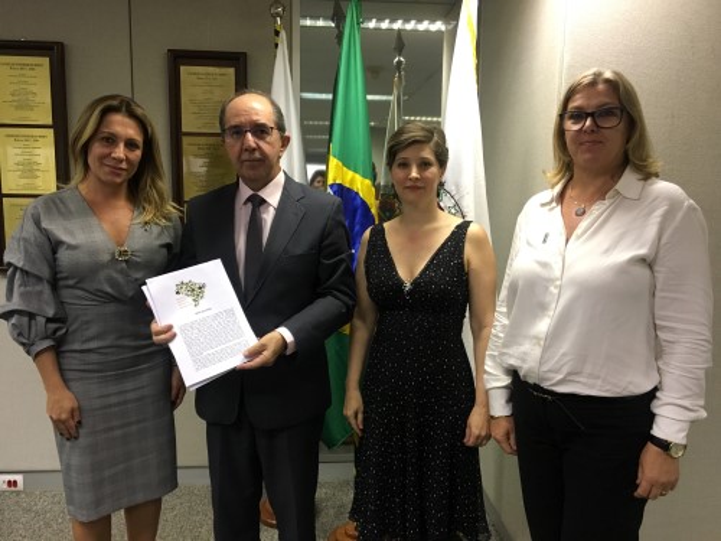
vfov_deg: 48.2
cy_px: 270
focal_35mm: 29
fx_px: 604
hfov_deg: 61.7
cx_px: 360
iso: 125
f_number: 2.2
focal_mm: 4.15
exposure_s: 1/30
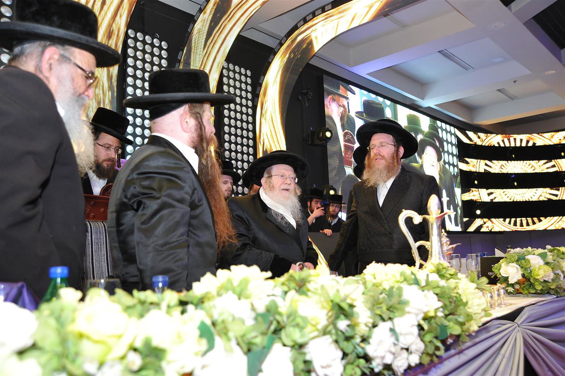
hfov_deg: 58.8
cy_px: 188
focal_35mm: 32
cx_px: 282
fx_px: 502
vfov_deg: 41.0
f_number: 4
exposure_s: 1/100
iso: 1250
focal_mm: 32
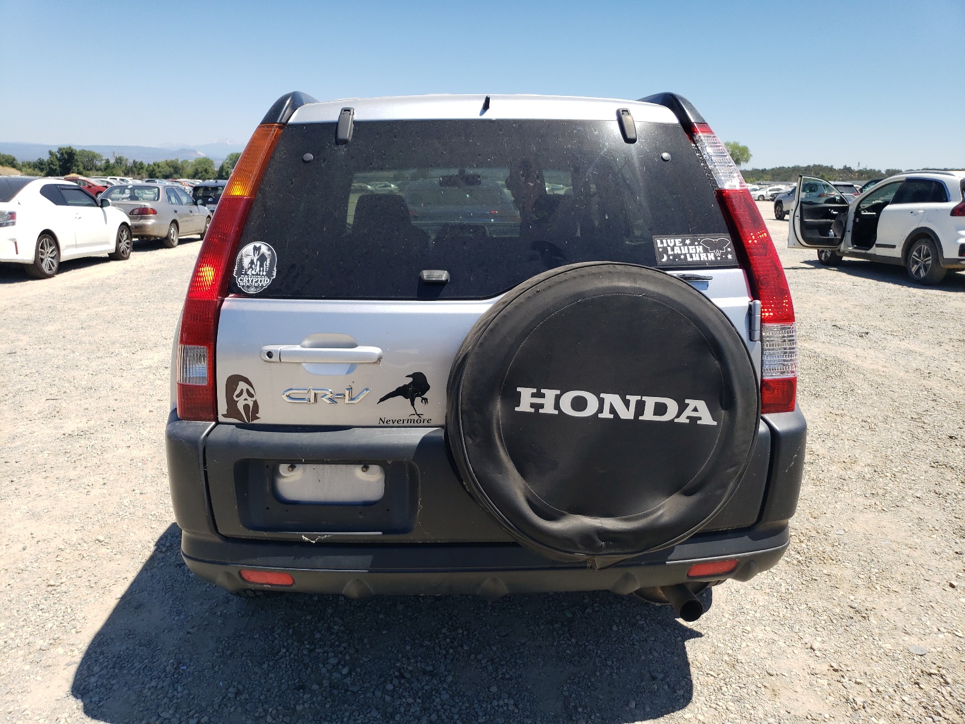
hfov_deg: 67.3
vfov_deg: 53.1
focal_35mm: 26
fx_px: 725
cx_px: 482
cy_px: 362
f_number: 1.5
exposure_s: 1/2500
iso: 50
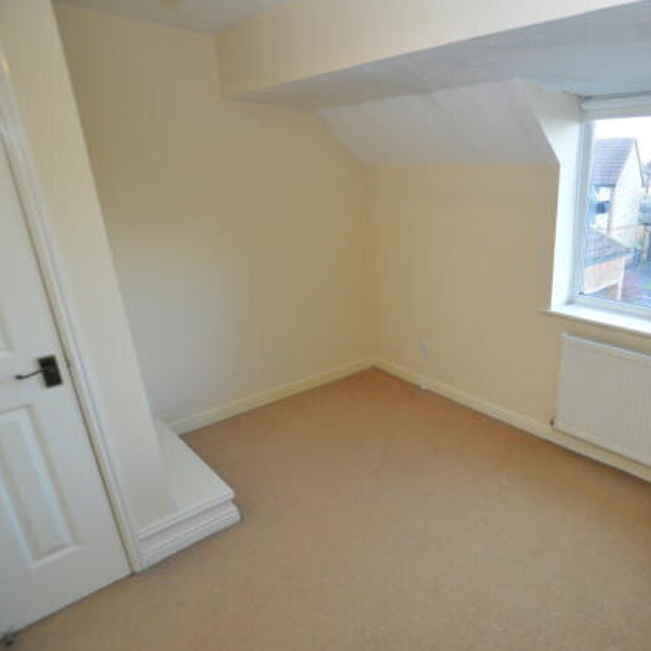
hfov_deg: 69.3
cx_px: 497
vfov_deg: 74.8
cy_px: 338
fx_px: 426
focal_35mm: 20
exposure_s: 1/60
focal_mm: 10
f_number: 3.5
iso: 640
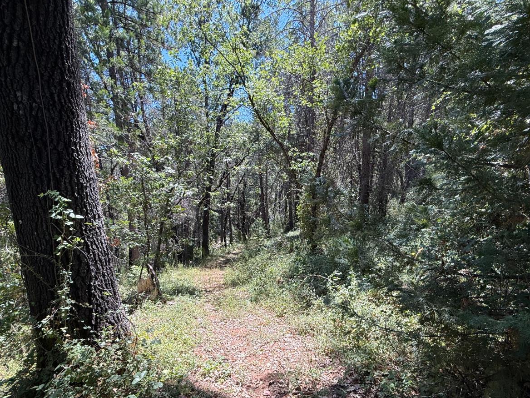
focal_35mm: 18
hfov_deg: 87.8
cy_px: 245
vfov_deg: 70.6
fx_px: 276
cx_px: 260
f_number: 2.2
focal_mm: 2.22
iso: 50
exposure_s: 1/405
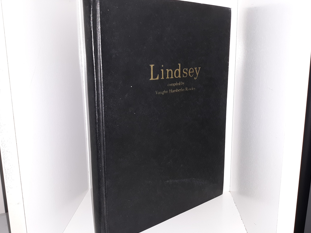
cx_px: 160
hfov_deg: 55.3
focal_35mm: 33
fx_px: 296
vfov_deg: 42.9
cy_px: 121
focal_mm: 3.7
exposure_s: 1/50
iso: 80
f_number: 1.7
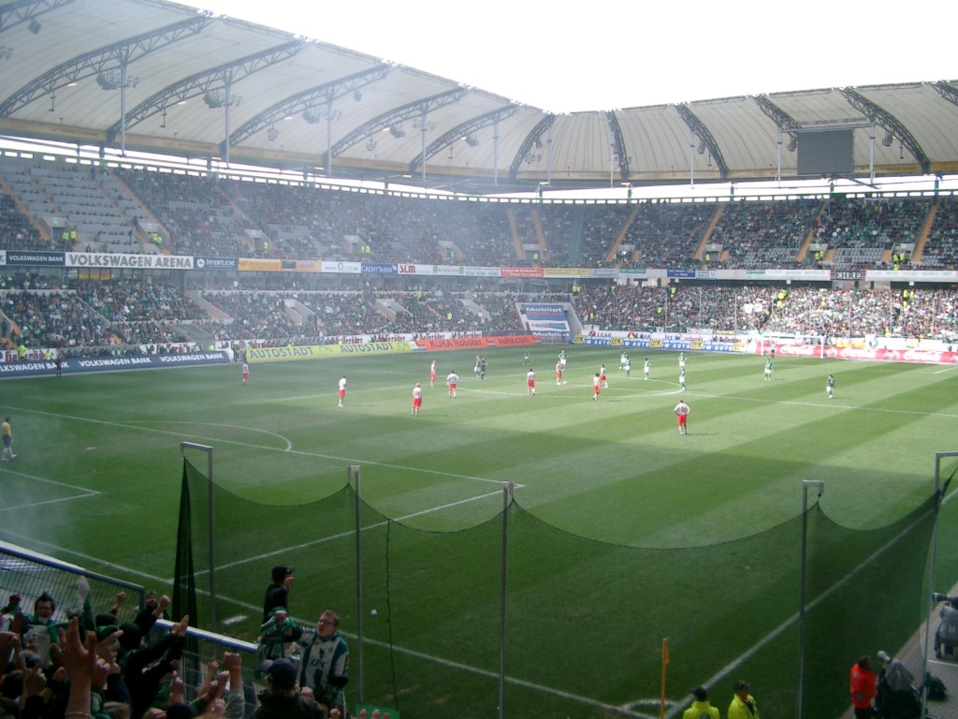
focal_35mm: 37
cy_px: 360
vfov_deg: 38.7
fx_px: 1024
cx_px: 479
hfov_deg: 50.1
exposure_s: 1/640
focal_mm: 7.6
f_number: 2.6
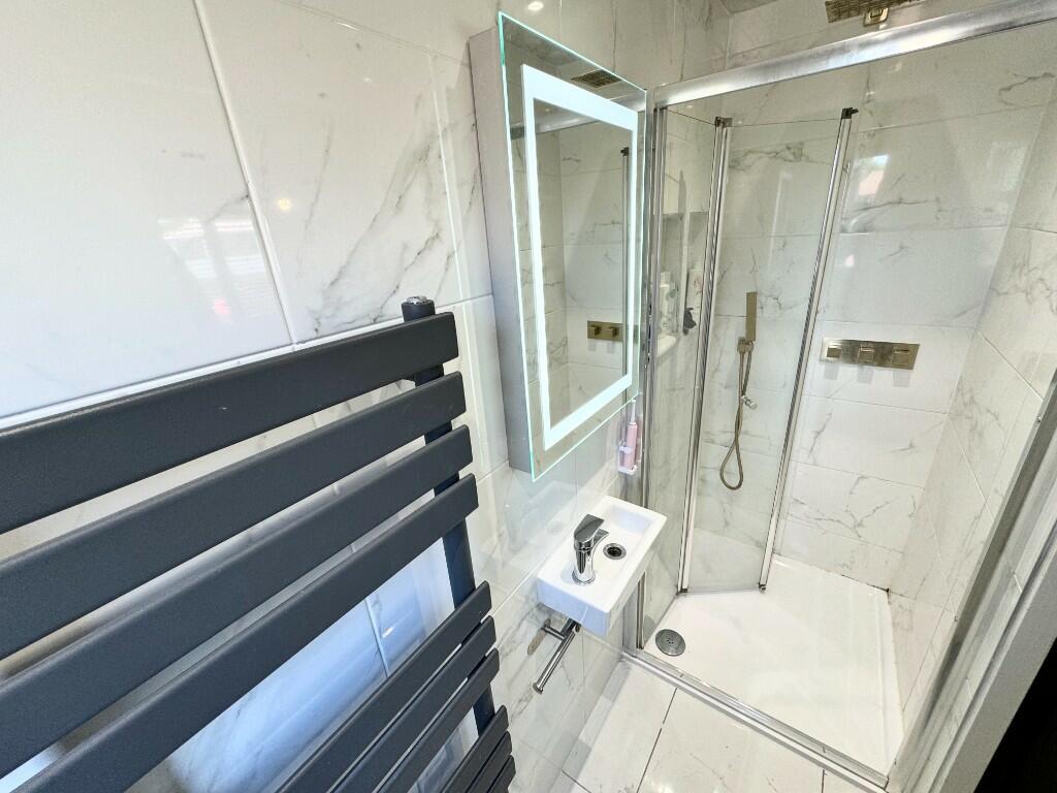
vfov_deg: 85.7
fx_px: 427
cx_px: 528
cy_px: 396
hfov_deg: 102.1
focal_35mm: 14
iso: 100
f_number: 2.2
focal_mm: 2.22
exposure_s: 1/100
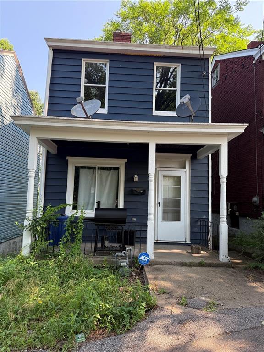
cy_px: 176
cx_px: 132
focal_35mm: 24
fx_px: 244
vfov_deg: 71.6
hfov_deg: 56.8
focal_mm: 6.76
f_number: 1.78
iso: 100
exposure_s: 1/387
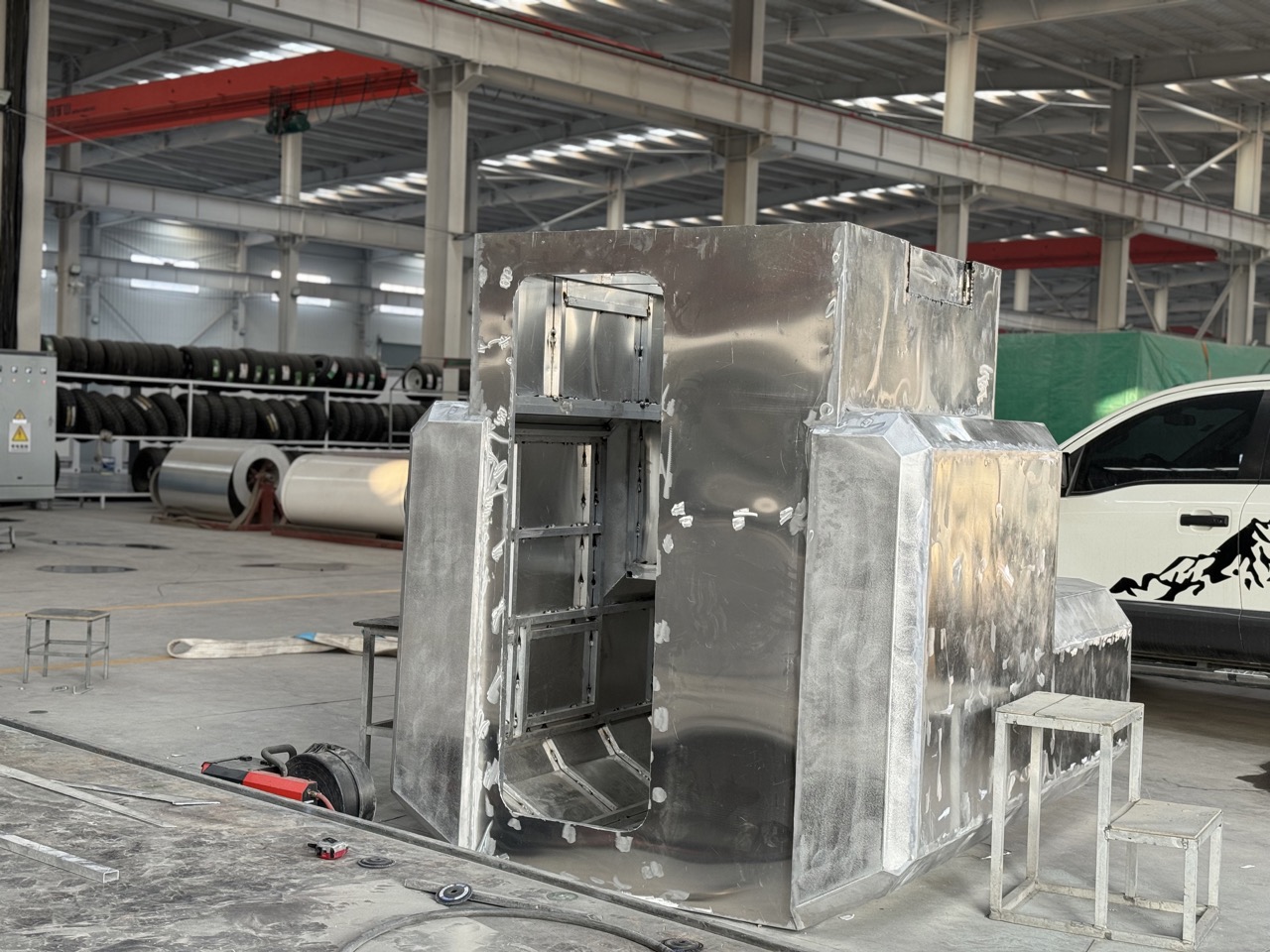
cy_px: 476
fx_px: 1761
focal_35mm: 48
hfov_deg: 39.7
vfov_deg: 30.3
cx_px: 635
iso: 100
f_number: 1.78
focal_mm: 6.86
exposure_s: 1/68
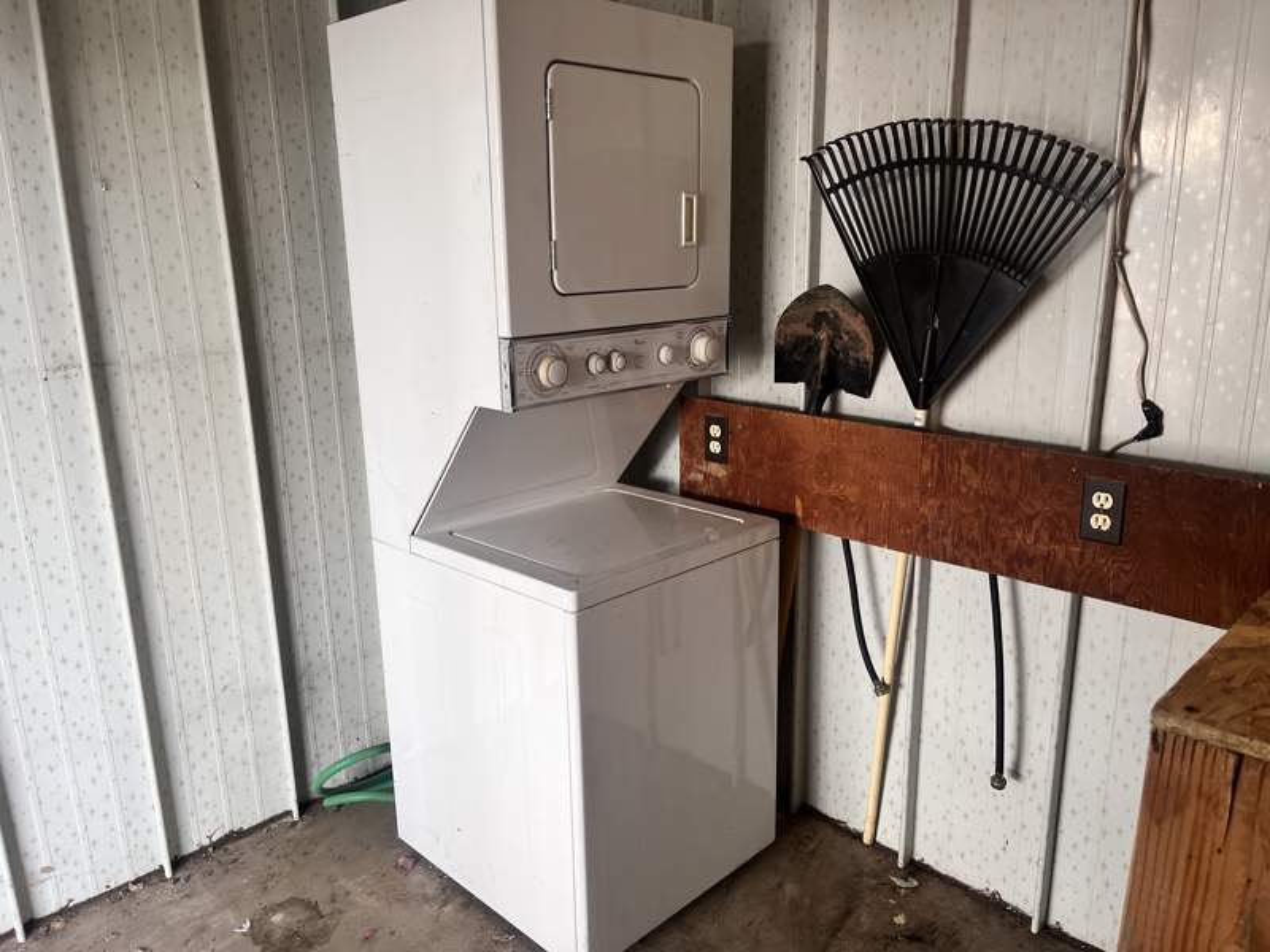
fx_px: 954
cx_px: 635
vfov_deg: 53.1
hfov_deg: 67.3
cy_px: 476
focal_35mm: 26
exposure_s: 1/121
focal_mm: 5.1
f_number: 1.6
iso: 100
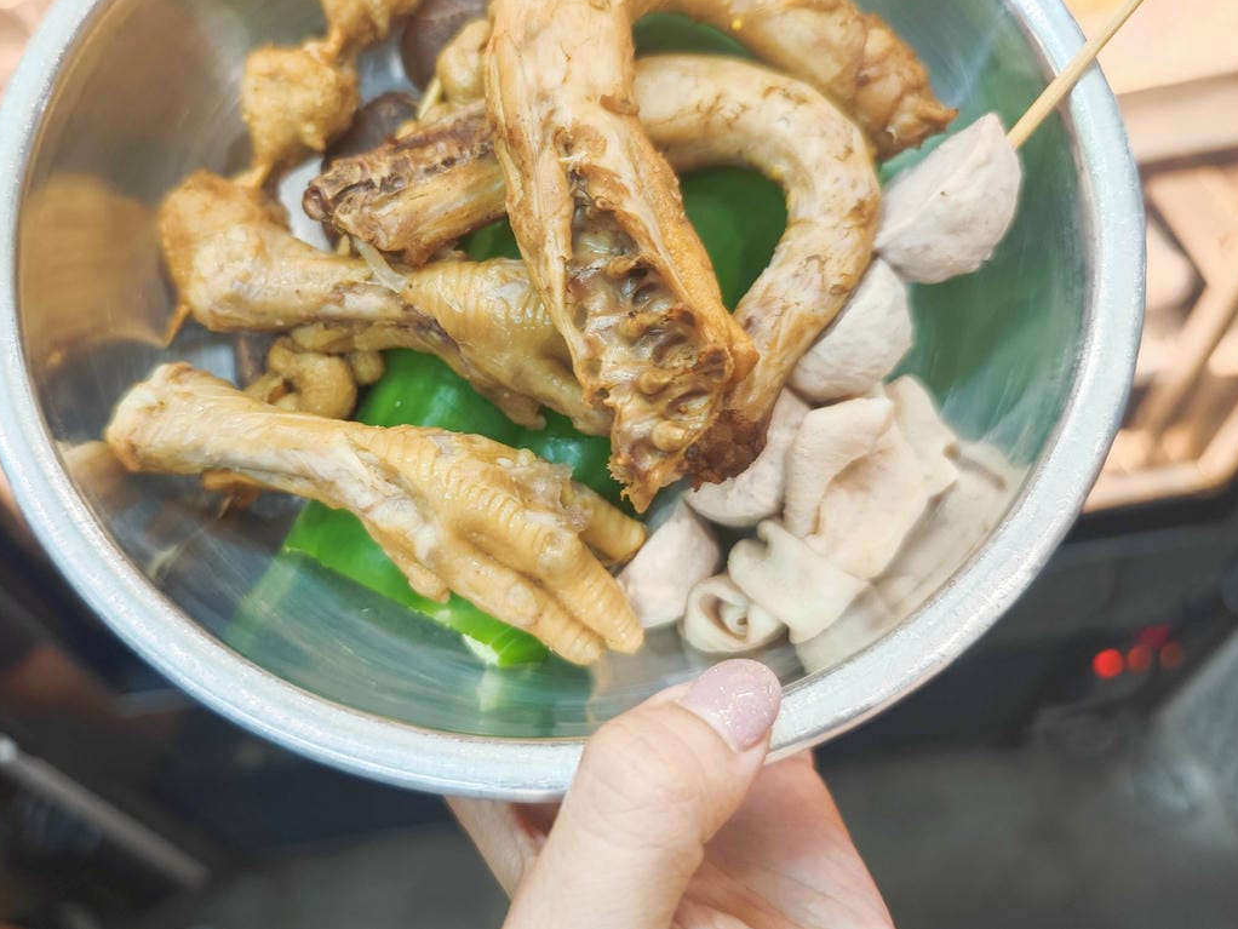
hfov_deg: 64.9
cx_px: 523
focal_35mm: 27
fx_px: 966
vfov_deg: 51.1
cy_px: 388
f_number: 1.63
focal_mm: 8.72
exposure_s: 1/60.1
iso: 500
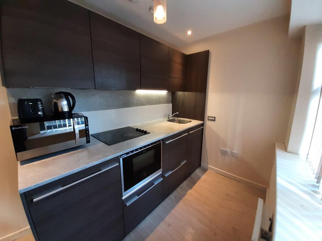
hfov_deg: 106.2
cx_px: 161
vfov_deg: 89.9
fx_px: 121
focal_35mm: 13
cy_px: 120
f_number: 2.2
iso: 160
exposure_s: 1/33
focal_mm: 1.42
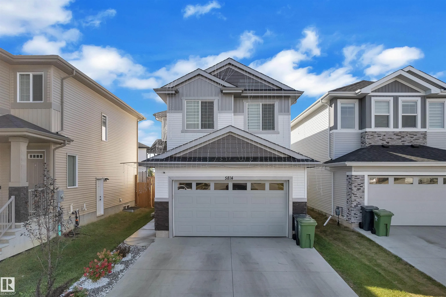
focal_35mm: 22
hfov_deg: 78.6
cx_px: 223
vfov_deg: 57.2
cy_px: 148
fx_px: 272
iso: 120
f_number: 2.4
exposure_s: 1/2500
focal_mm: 8.38
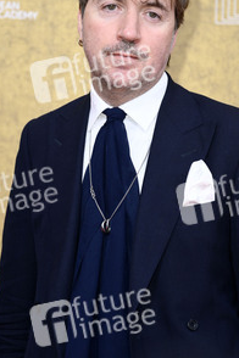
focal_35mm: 204
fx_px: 2031
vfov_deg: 10.1
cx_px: 128
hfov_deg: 6.7
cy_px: 135
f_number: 5.6
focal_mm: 150
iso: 1000
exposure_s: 1/250
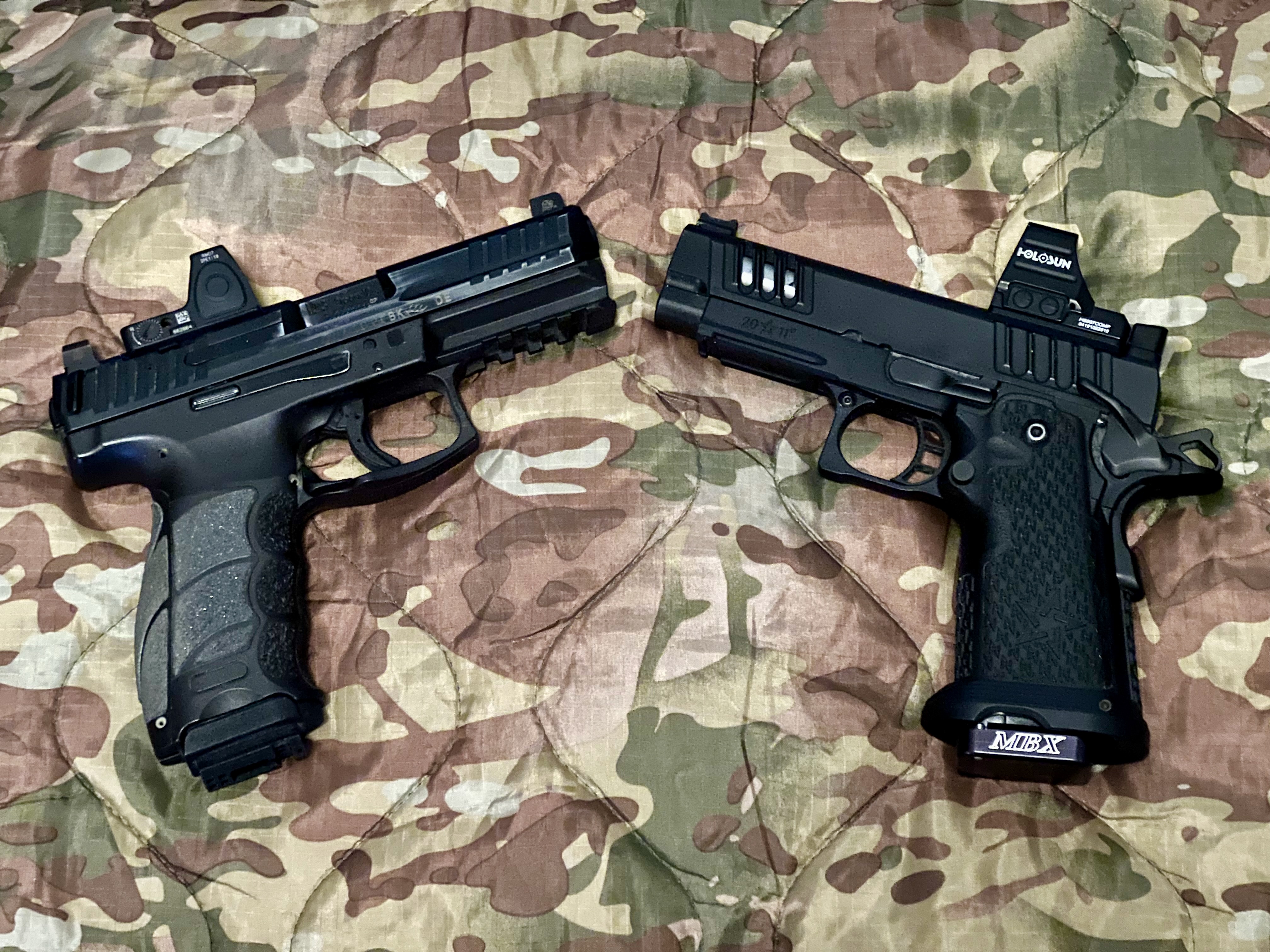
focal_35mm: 77
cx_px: 635
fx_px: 2825
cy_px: 476
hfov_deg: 25.3
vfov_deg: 19.1
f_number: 2.8
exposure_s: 1/10
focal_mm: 9
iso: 800
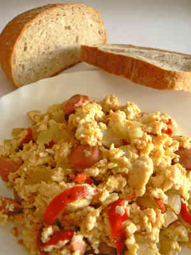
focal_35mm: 36
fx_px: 265
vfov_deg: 51.4
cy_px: 128
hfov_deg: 39.7
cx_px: 96
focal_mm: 6
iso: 80
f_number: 2.8
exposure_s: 1/6
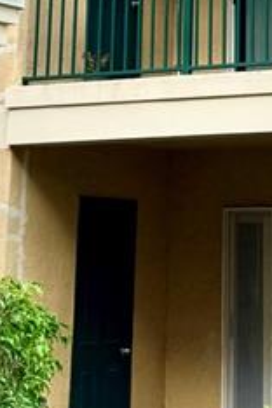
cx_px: 295
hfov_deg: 10.6
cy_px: -138
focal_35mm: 128
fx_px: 1451
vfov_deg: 15.2
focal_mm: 6.76
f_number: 1.78
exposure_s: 1/2053
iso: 80
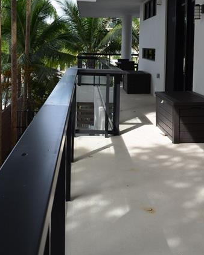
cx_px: 100
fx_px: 385
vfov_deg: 36.3
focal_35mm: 51
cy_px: 83
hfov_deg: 29.7
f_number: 7.1
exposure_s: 1/200
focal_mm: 20
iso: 200
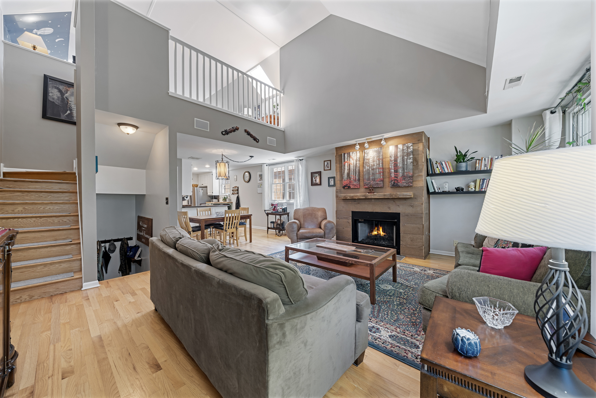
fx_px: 199
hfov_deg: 112.6
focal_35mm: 12
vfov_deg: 90.0
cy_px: 199
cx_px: 298
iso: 100
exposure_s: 2
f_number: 8
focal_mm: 12
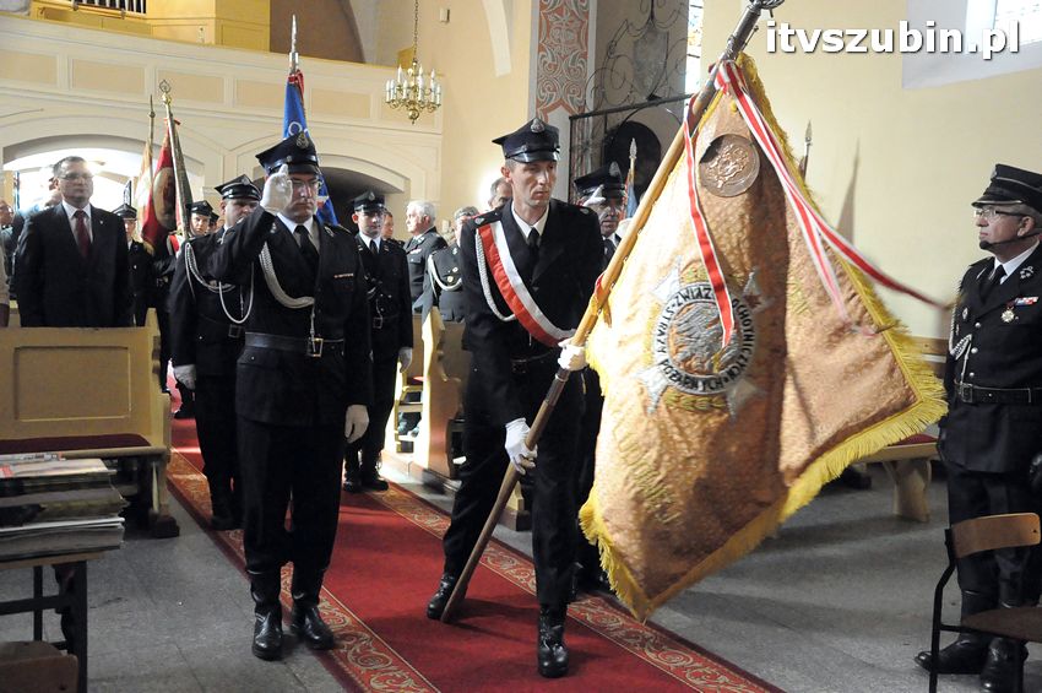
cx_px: 521
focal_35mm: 33
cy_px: 346
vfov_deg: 39.9
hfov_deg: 57.3
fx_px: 954
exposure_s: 1/50
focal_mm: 22
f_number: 3.8
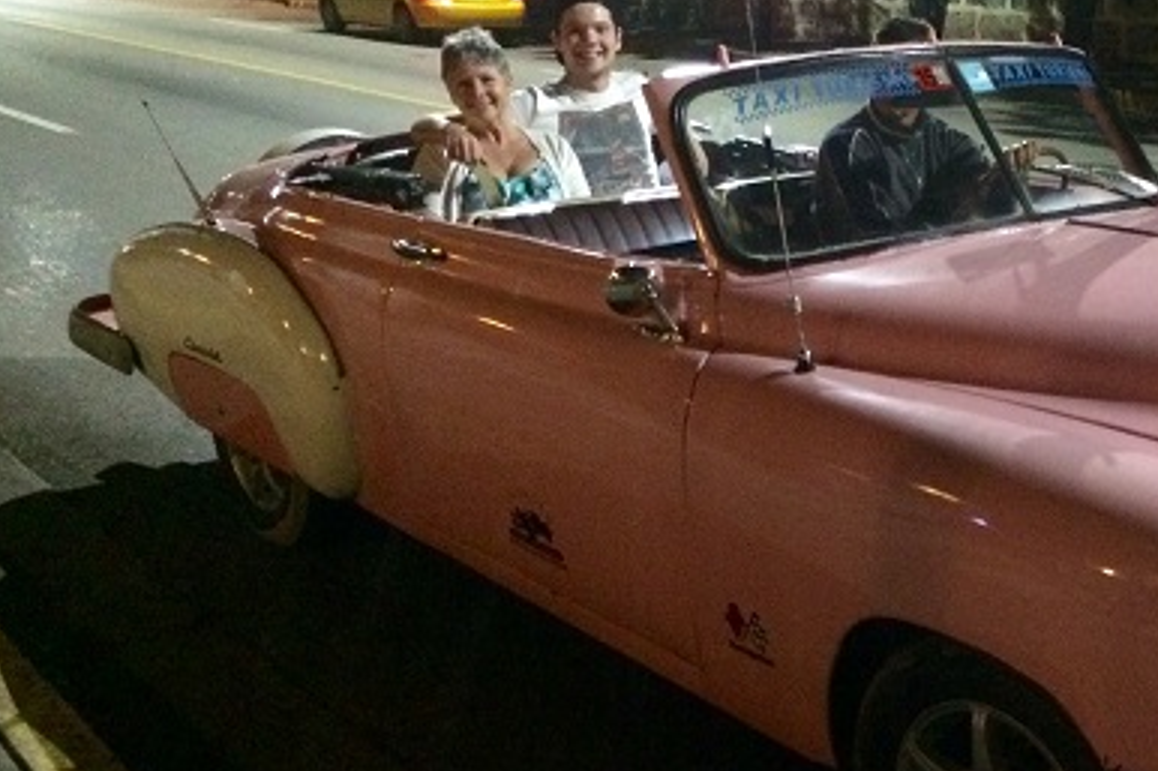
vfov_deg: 26.8
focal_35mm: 50
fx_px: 1608
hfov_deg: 38.1
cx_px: 930
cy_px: 510
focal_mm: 4.15
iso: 400
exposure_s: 1/15
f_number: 2.2
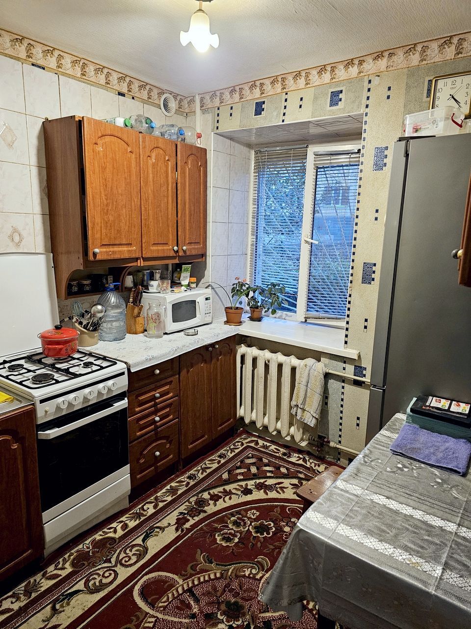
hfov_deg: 58.9
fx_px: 417
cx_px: 236
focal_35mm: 23
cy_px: 314
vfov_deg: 73.9
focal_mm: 6.3
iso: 640
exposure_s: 1/50
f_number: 1.7
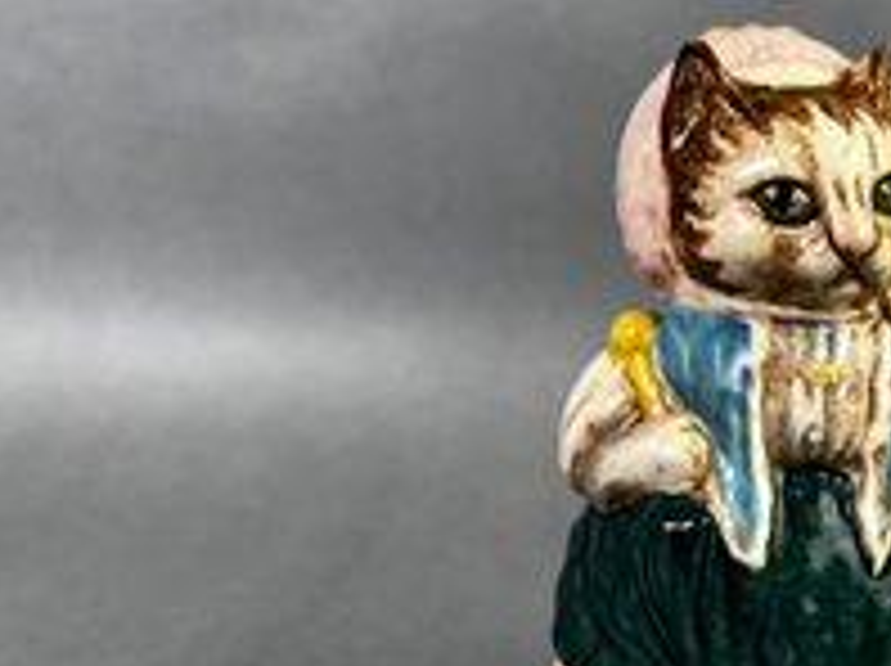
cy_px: 466
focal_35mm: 45
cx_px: 691
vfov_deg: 31.7
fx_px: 1157
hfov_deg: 40.7
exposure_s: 1/120
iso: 40
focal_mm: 5.1
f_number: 1.6
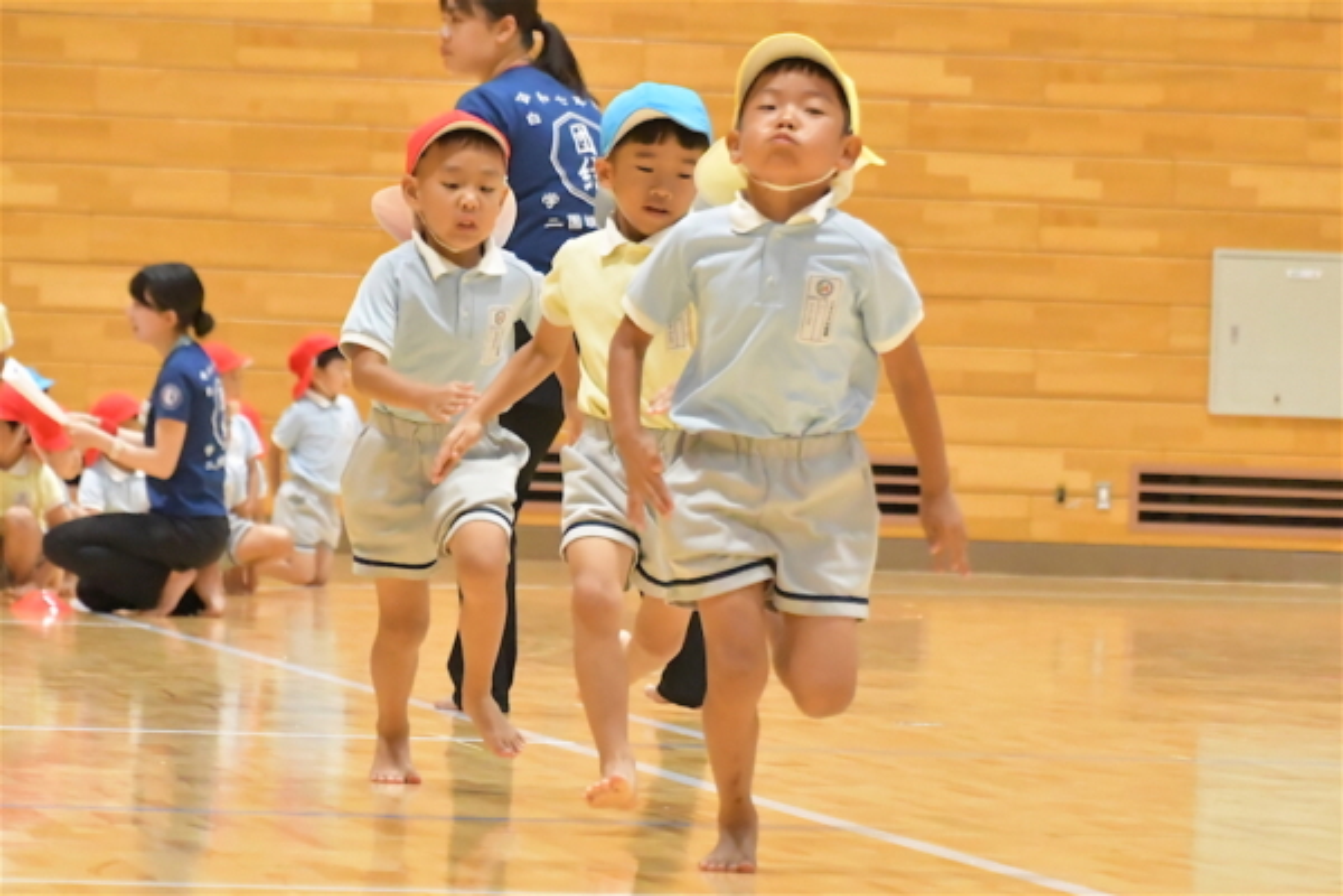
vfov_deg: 8.7
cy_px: 448
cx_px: 672
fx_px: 5857
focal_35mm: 157
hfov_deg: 13.1
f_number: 6.3
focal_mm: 105
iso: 12800
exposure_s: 1/640
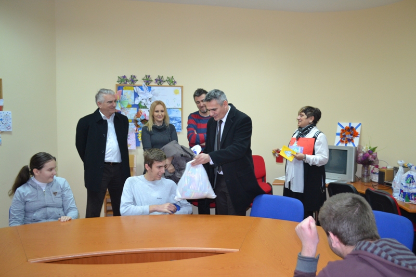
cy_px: 138
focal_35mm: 30
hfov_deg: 61.9
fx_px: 347
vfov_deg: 43.6
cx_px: 208
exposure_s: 1/60
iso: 1000
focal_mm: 20
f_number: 3.8
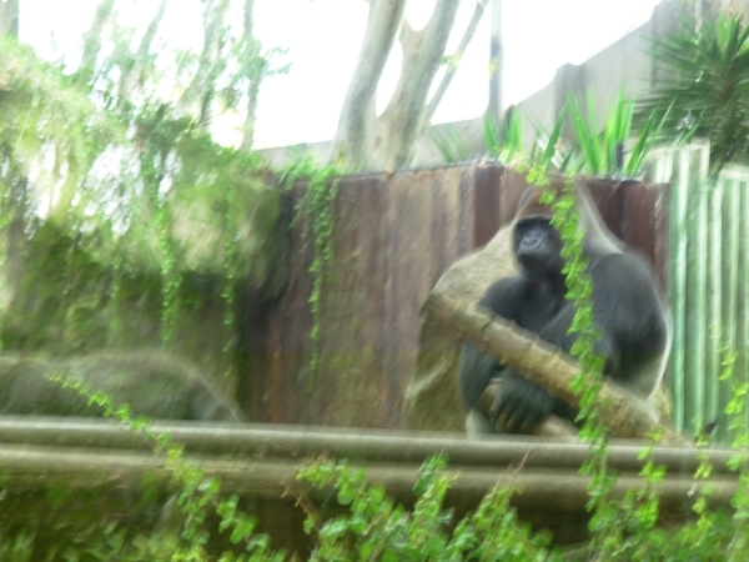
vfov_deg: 10.4
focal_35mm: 142
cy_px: 281
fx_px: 3073
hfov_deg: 13.9
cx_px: 374
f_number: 4.5
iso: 50
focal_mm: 23.5
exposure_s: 1/11.3
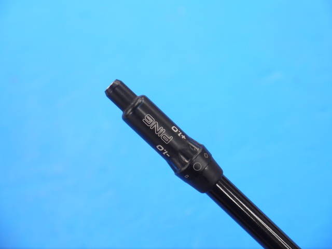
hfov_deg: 23.3
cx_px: 166
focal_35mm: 84
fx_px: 806
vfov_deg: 17.6
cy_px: 124
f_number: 5.6
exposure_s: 1/80
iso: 800
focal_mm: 42
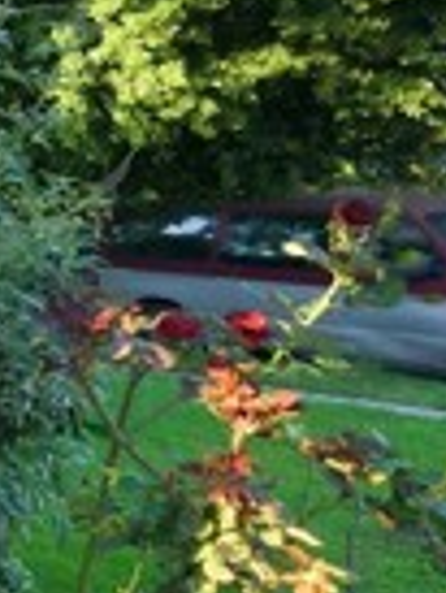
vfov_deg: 30.5
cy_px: 206
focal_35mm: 63
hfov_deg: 13.1
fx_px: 1081
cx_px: -753
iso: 125
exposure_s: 1/400
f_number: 6.3
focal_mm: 14
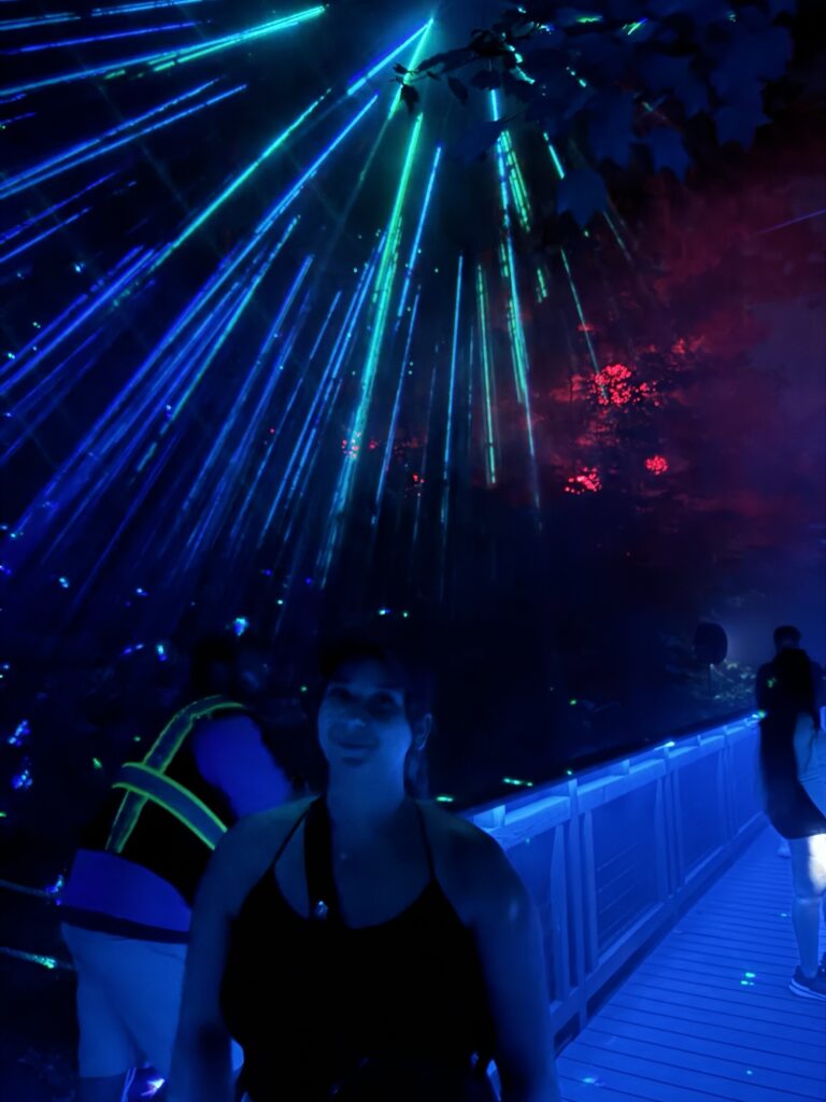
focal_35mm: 24
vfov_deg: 71.6
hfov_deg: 56.8
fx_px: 764
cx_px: 413
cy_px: 551
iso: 12500
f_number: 1.78
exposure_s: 1/5
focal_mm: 6.76
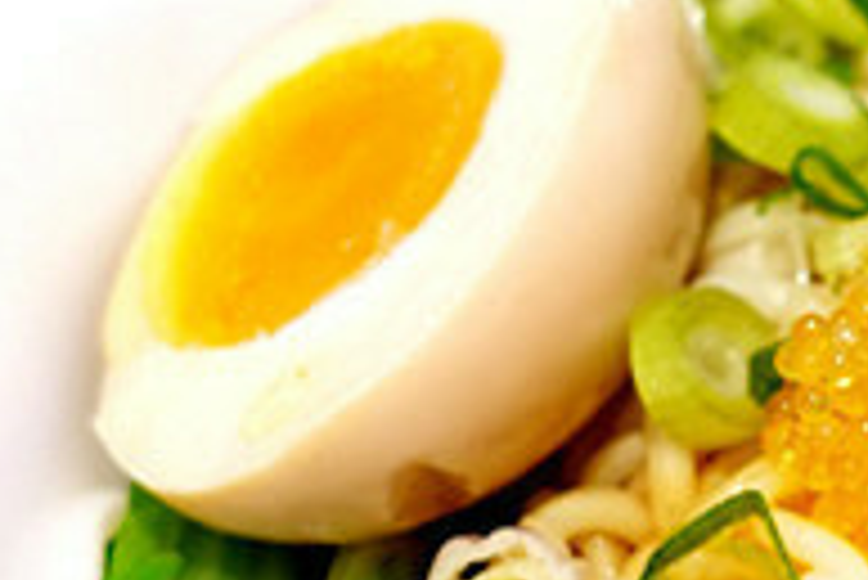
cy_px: 402
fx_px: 3330
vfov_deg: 9.9
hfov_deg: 14.6
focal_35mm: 138
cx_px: 906
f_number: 2.8
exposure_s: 1/50
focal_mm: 12.81
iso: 125
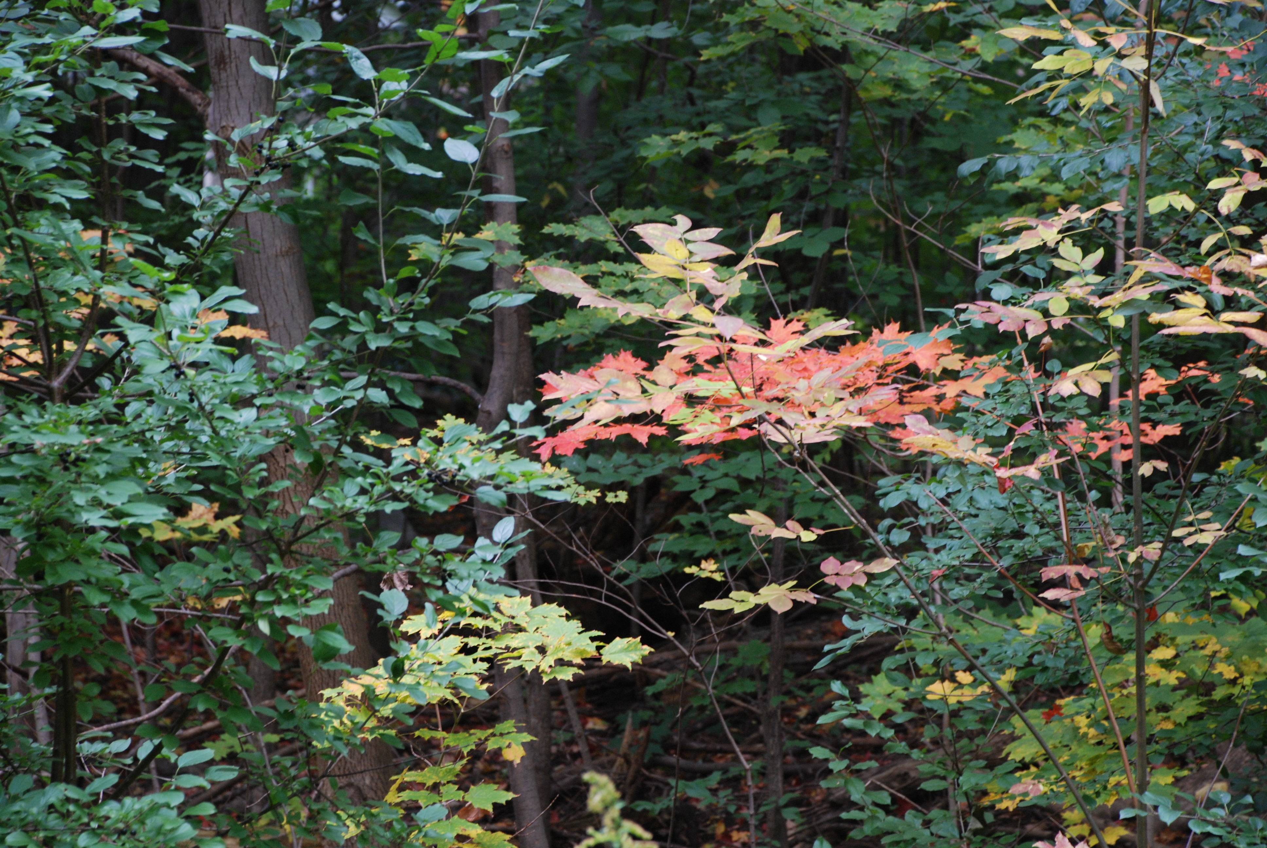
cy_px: 424
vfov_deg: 10.2
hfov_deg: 15.2
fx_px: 4757
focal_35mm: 135
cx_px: 634
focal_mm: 90
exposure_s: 1/25
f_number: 5.6
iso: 400
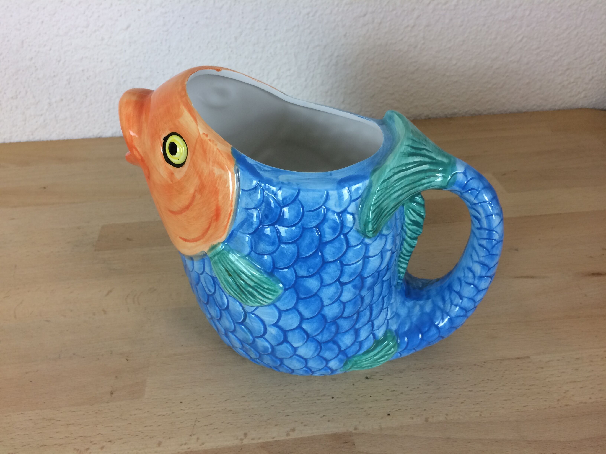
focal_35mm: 29
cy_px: 227
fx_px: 508
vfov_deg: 48.2
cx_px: 303
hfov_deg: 61.7
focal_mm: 4.15
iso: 32
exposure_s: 1/33
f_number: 2.2
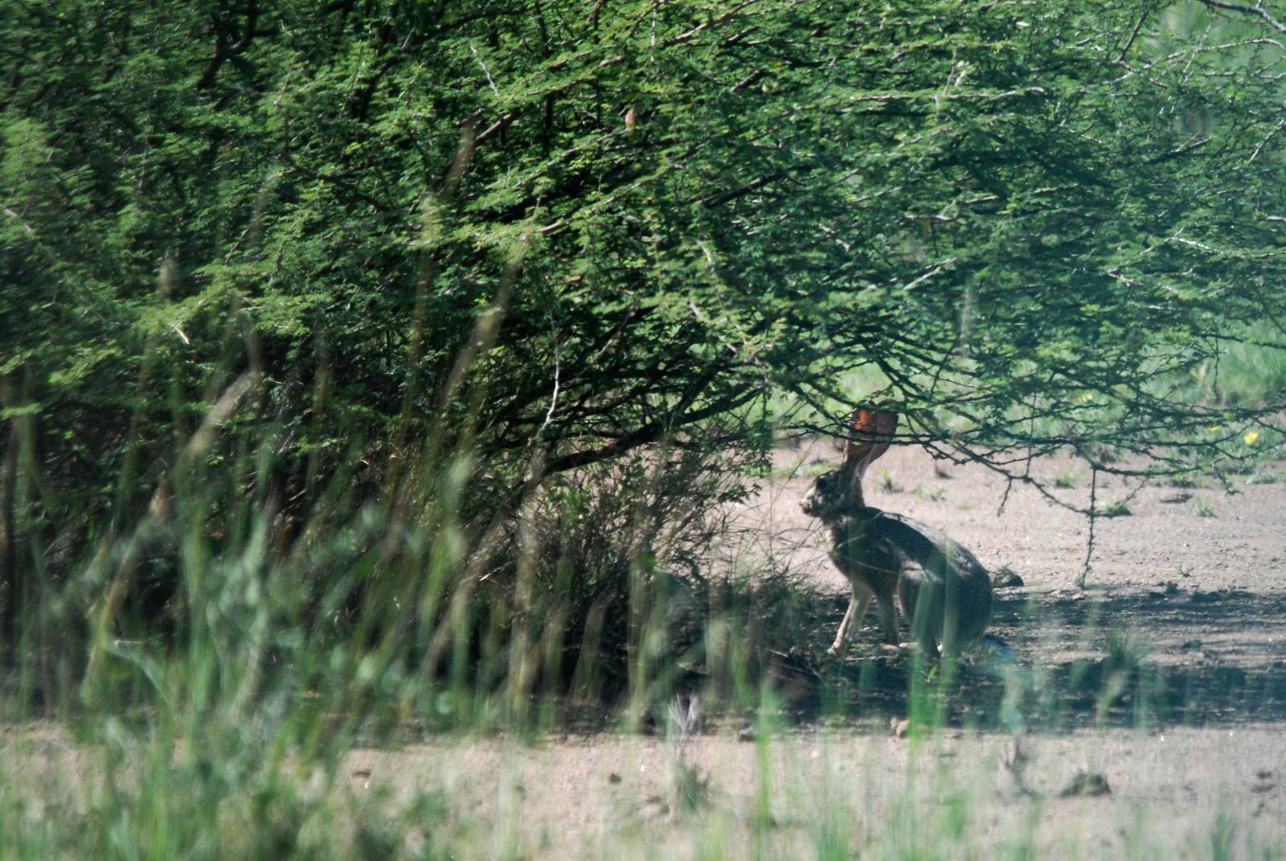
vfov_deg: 1.8
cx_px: 643
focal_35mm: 750
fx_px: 26823
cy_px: 430
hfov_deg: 2.7
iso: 320
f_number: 6.3
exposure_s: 1/500
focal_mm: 500
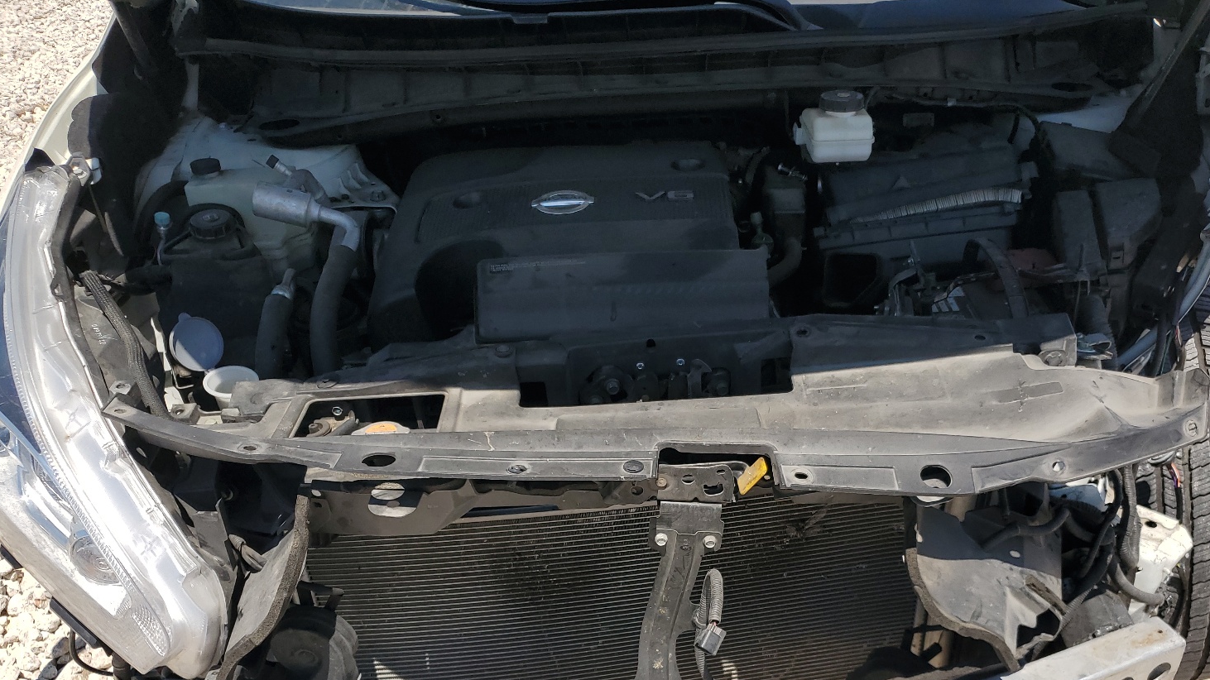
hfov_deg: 62.5
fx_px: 995
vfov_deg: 37.0
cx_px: 655
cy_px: 495
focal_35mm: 31
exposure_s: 1/3333
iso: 50
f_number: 1.5
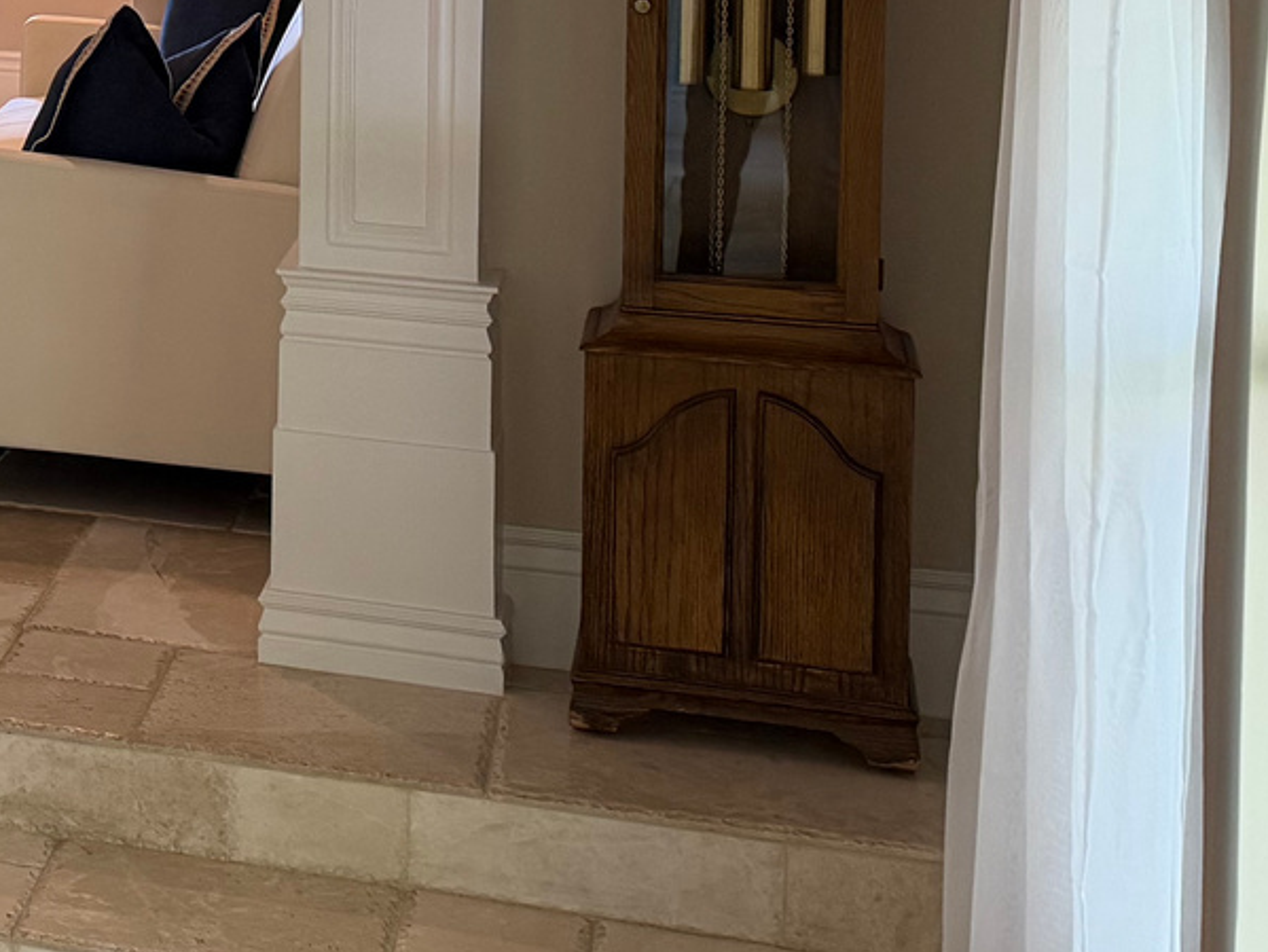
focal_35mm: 82
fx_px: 3006
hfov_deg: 20.5
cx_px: -616
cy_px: -176
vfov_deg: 17.2
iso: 250
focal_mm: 6.76
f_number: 1.78
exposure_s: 1/120
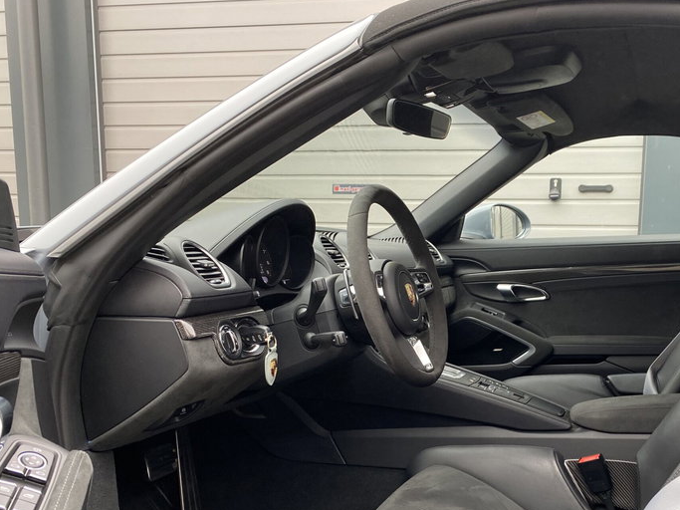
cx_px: 475
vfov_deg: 36.0
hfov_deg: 46.8
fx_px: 766
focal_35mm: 39
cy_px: 380
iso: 125
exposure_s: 1/104
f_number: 1.8
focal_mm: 4.25
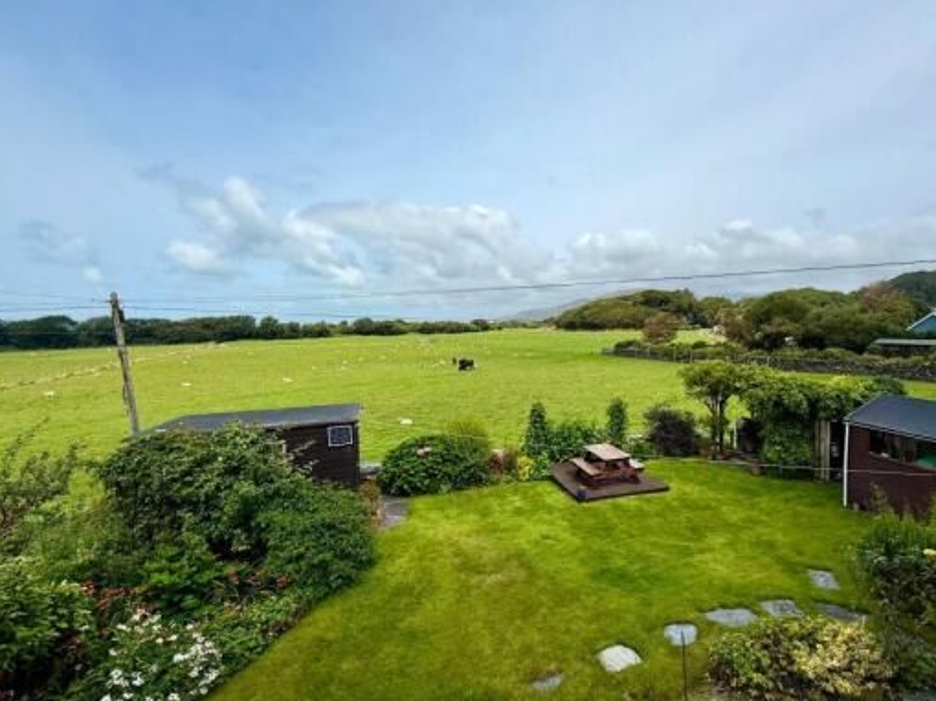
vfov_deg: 78.1
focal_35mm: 16
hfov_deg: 94.1
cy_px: 353
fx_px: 432
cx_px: 524
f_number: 2.2
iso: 50
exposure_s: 1/2506
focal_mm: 2.22
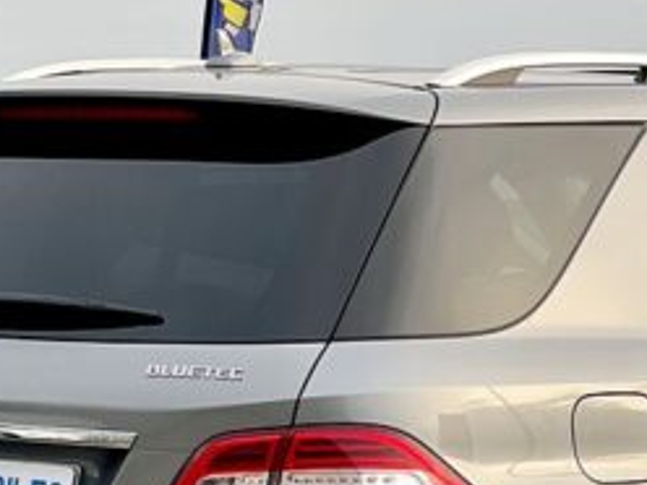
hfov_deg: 11.7
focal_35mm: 168
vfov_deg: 8.8
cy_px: 467
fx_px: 3140
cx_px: 504
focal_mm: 6
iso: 25
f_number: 2
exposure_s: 1/122
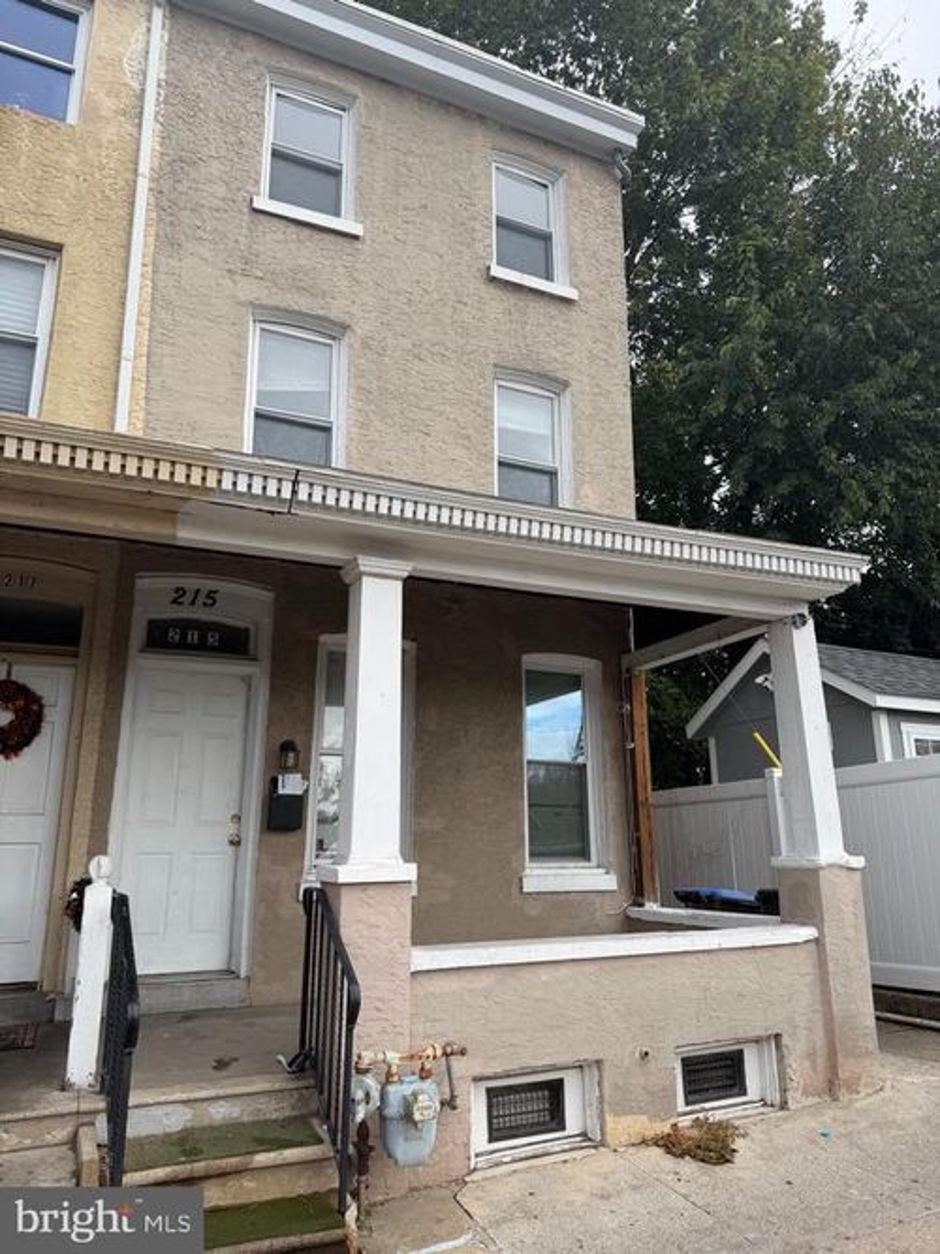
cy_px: 627
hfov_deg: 56.8
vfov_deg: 71.6
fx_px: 869
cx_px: 470
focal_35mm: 24
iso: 80
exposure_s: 1/796
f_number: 1.78
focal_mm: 6.76
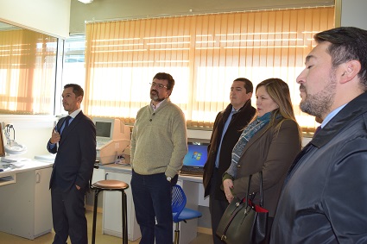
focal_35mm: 33
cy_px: 122
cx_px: 184
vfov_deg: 39.9
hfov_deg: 57.2
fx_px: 336
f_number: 5.6
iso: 800
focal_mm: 22
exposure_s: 1/125
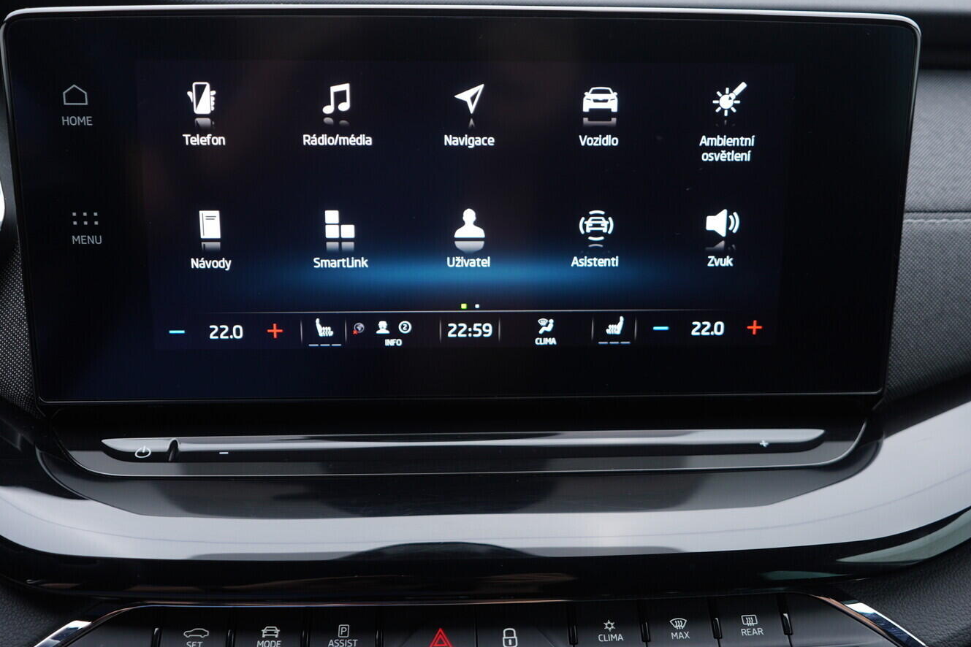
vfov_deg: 34.2
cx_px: 479
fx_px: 1052
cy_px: 332
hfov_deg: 49.6
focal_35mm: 39
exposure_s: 1/40
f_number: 2.8
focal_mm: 24
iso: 200
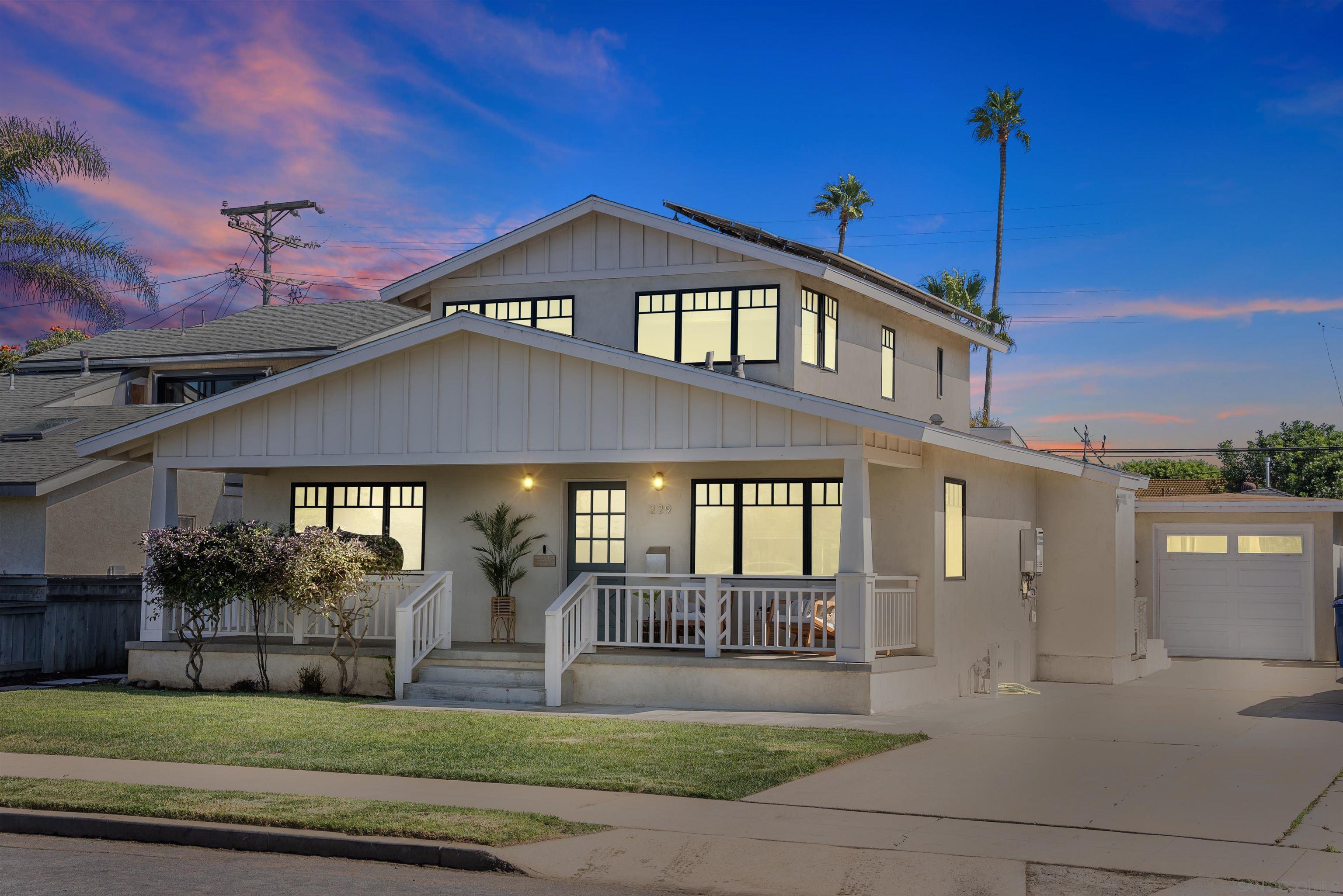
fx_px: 1907
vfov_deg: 26.5
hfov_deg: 38.8
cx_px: 672
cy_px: 448
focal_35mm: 51
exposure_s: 1/250
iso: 80
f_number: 6.3
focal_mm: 51.1
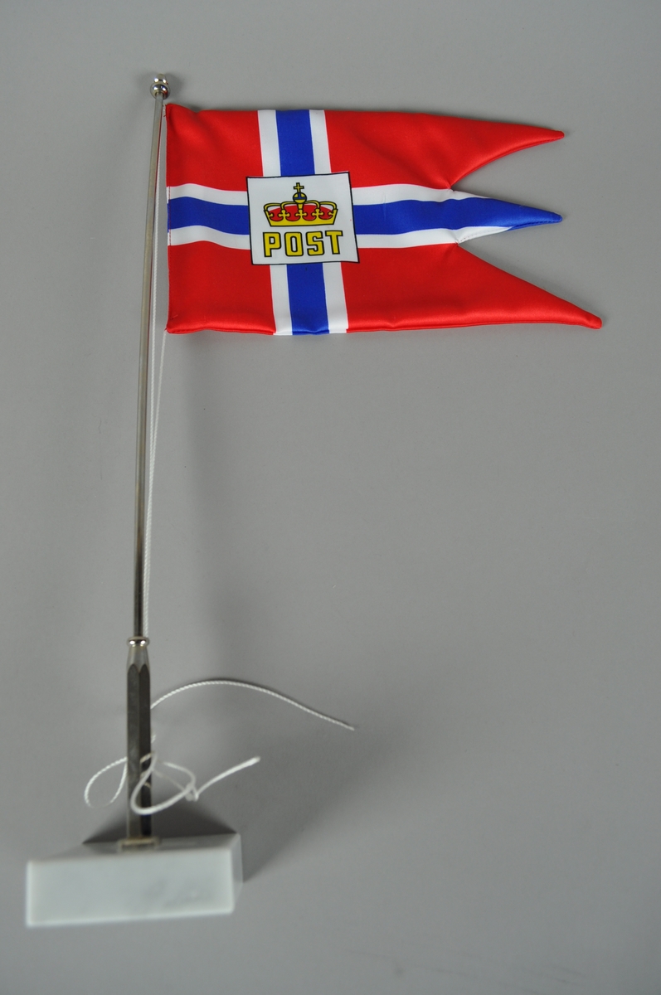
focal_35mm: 27
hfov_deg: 47.8
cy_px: 498
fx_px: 746
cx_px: 330
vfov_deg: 67.4
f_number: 5.6
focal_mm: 18
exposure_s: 1/125
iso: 320
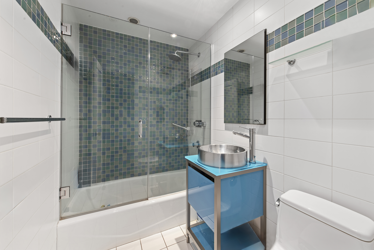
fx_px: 145
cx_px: 187
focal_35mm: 14
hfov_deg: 104.3
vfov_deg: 81.2
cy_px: 125
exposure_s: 2.5
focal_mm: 14
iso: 100
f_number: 11
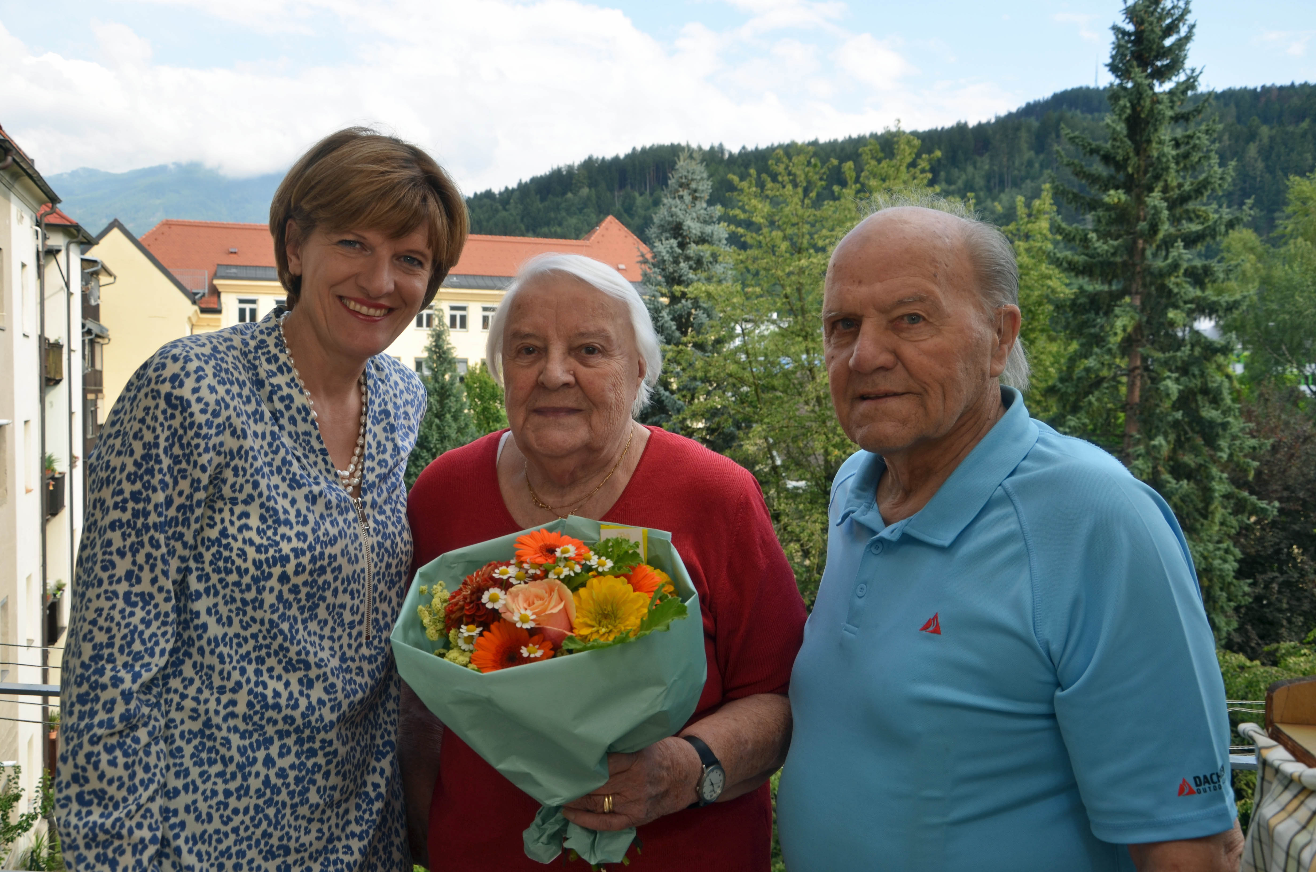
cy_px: 436
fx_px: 1204
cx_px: 658
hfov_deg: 57.3
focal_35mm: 33
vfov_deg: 39.8
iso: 100
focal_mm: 22
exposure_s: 1/160
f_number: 6.3
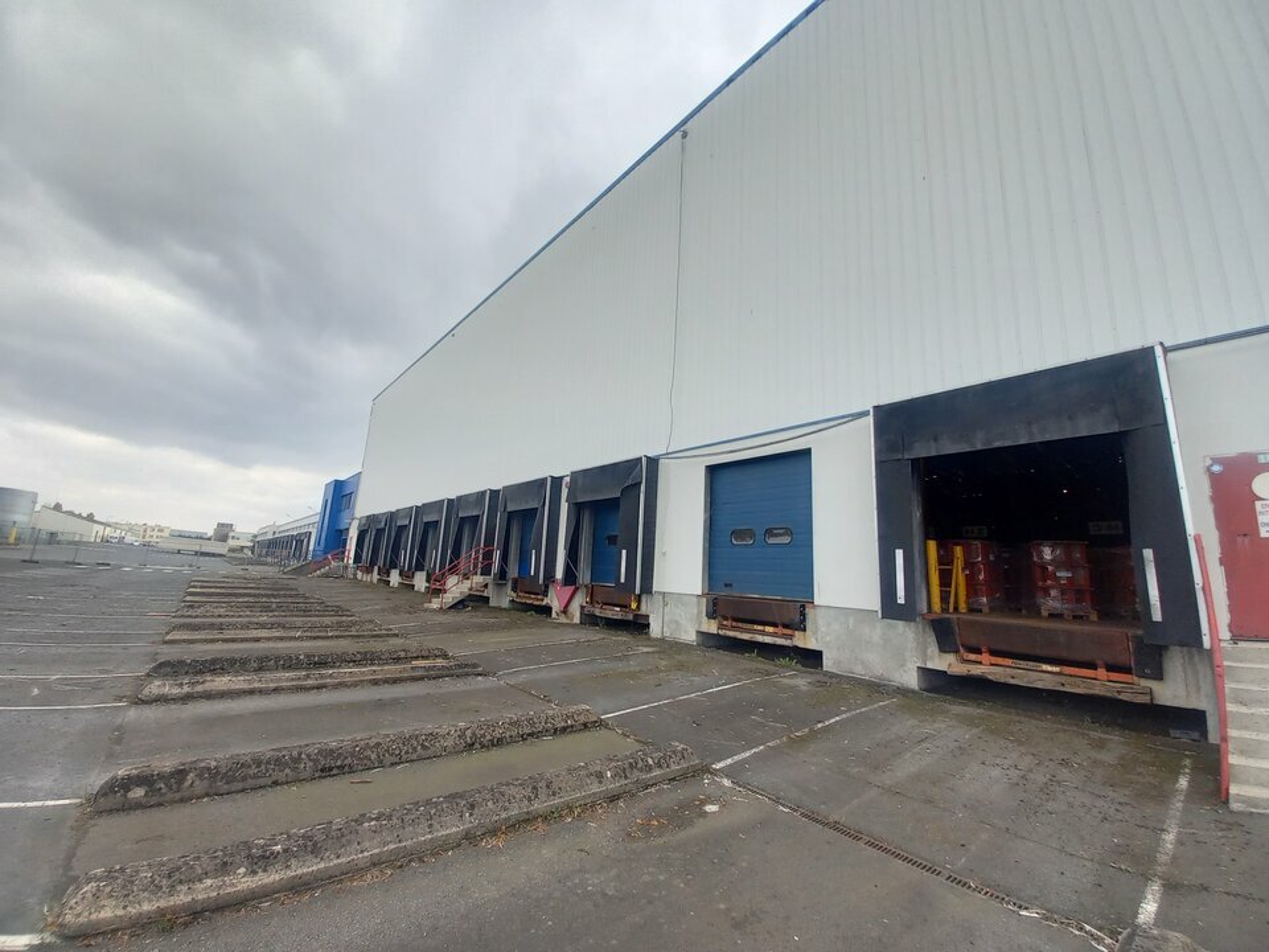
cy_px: 476
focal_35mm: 13
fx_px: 477
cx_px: 634
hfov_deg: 106.2
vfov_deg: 89.9
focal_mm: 1.42
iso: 40
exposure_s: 1/288
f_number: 2.2
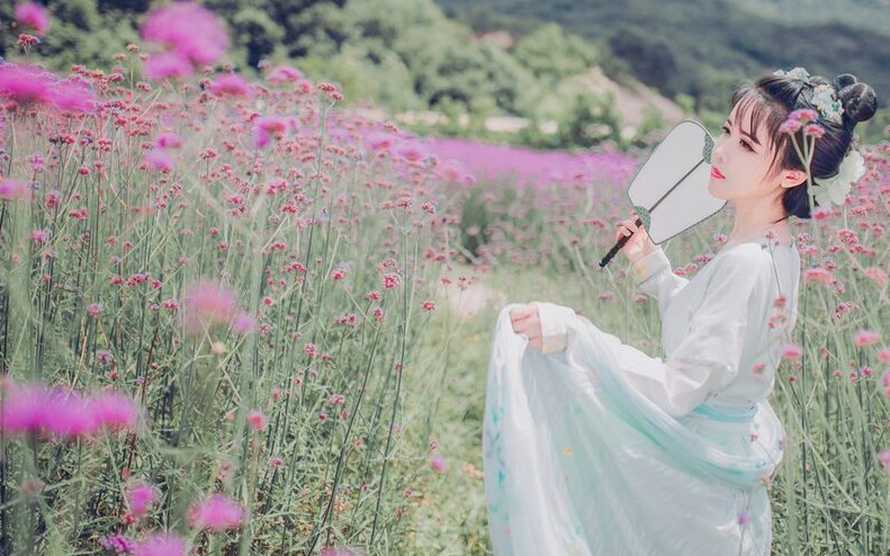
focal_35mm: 46
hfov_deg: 43.1
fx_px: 1116
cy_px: 188
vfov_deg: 27.8
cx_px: 561
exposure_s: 1/4000
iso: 100
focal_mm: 35
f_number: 1.6
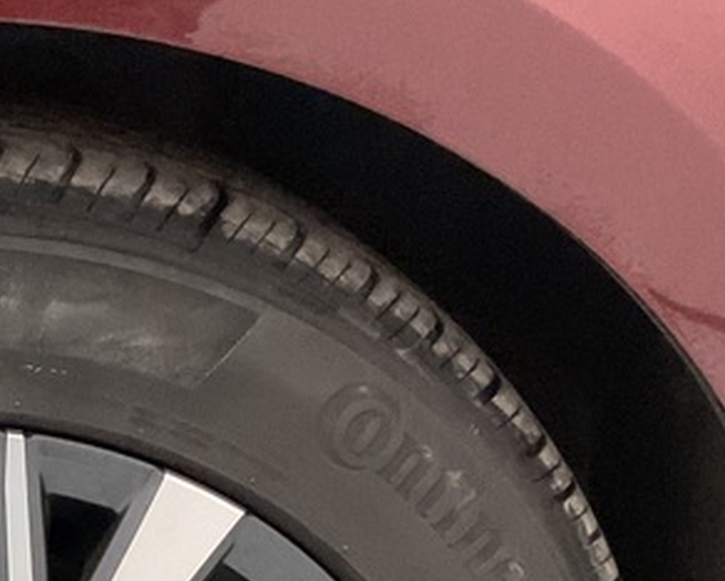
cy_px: 862
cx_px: -97
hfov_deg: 19.6
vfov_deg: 15.3
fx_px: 1997
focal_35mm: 93
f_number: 1.8
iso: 250
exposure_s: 1/60
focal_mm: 3
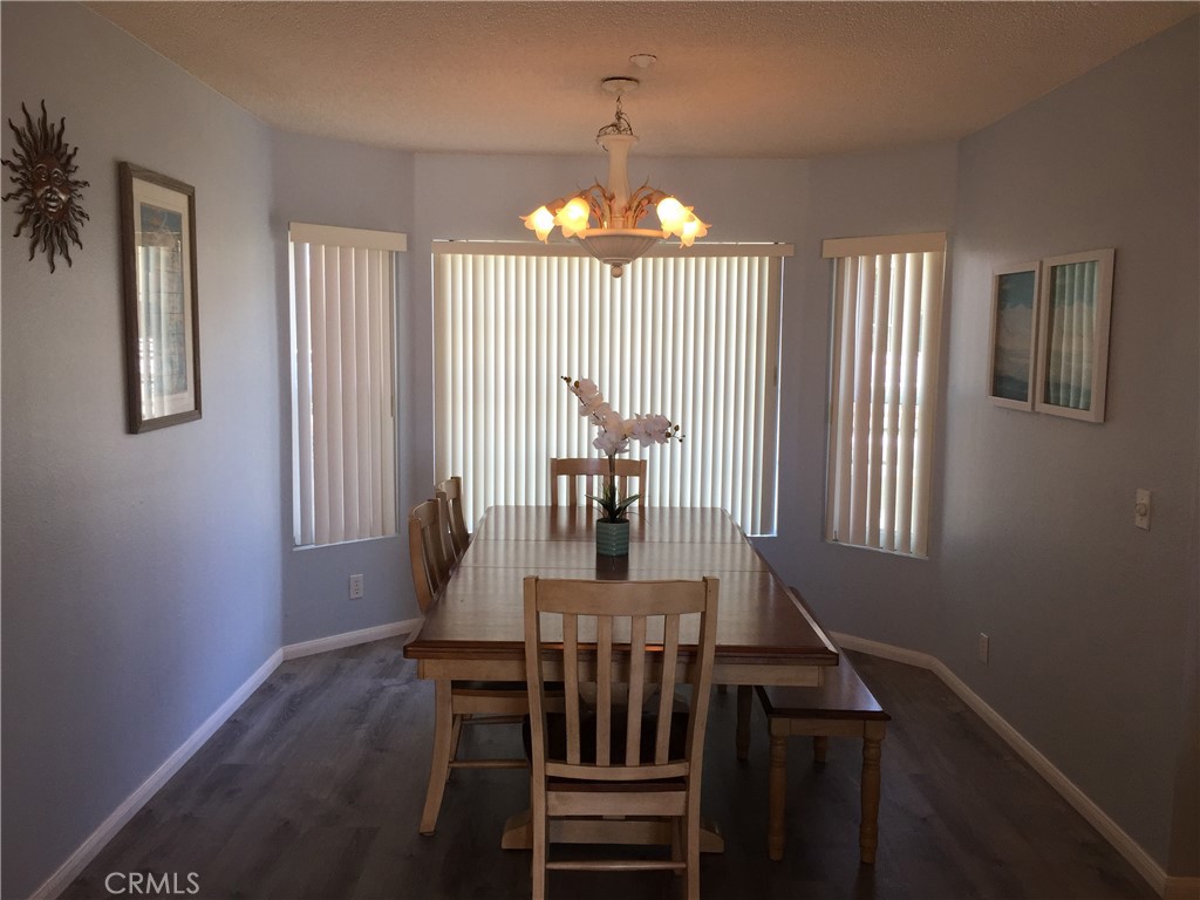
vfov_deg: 48.2
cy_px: 450
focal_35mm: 29
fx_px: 1005
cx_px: 600
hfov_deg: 61.7
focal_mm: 4.15
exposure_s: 1/120
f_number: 2.2
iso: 50
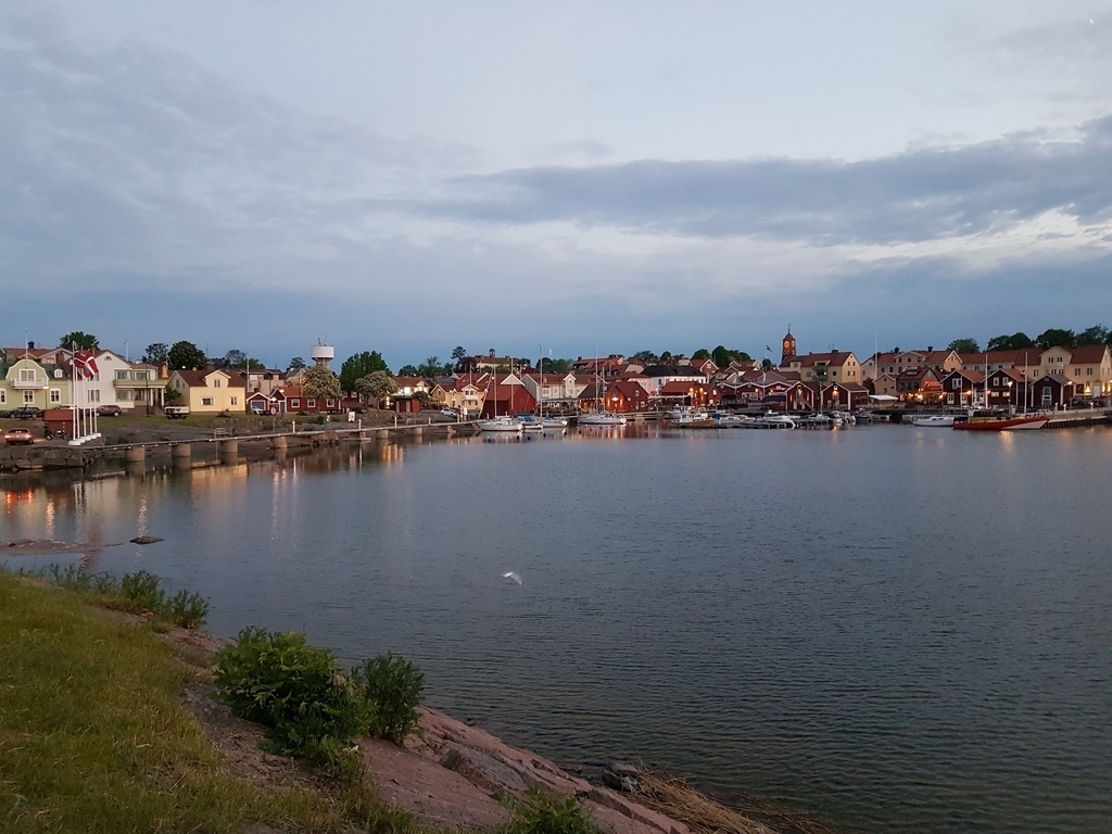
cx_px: 556
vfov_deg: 53.1
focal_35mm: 26
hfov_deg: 67.3
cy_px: 417
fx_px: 835
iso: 250
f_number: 1.7
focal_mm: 4.2
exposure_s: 1/25
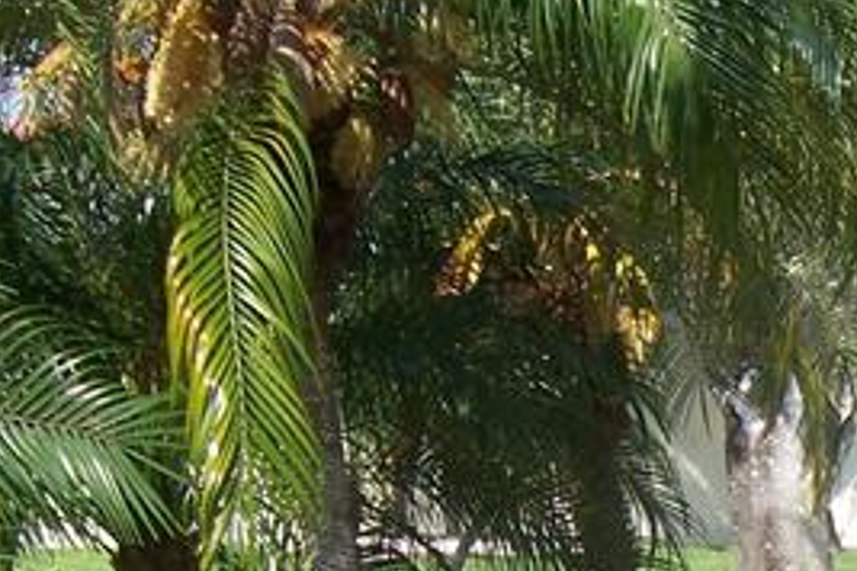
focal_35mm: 106
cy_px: 898
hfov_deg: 18.4
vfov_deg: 12.2
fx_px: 2523
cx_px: 995
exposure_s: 1/250
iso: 80
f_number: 5.6
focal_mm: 5.6
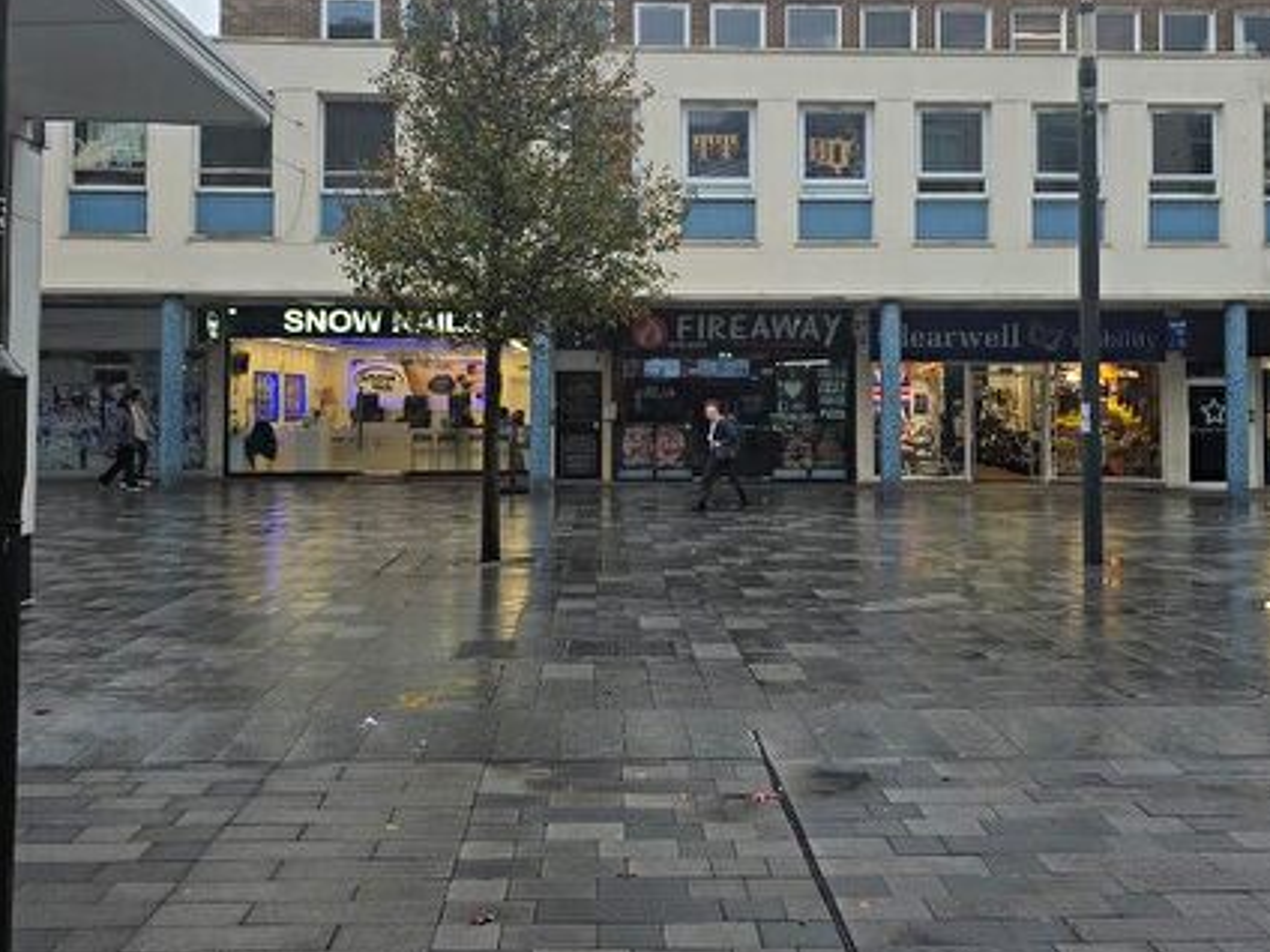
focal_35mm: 38
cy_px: 322
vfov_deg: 37.3
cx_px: 686
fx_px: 1394
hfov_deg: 48.9
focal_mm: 6.3
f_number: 1.7
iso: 20
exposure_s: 1/100
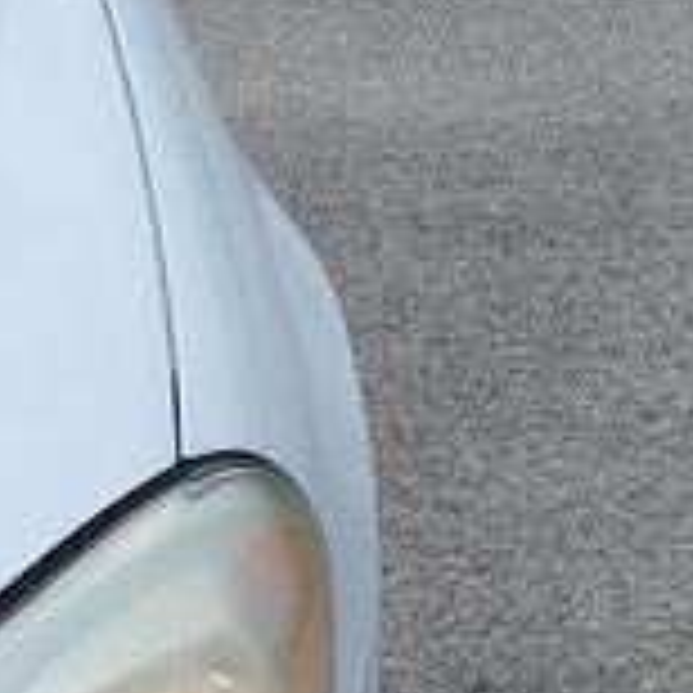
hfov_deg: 8.1
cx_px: -929
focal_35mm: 200
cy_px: 799
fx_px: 4530
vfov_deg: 8.7
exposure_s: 1/1804
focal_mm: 6.4
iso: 50
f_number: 1.8
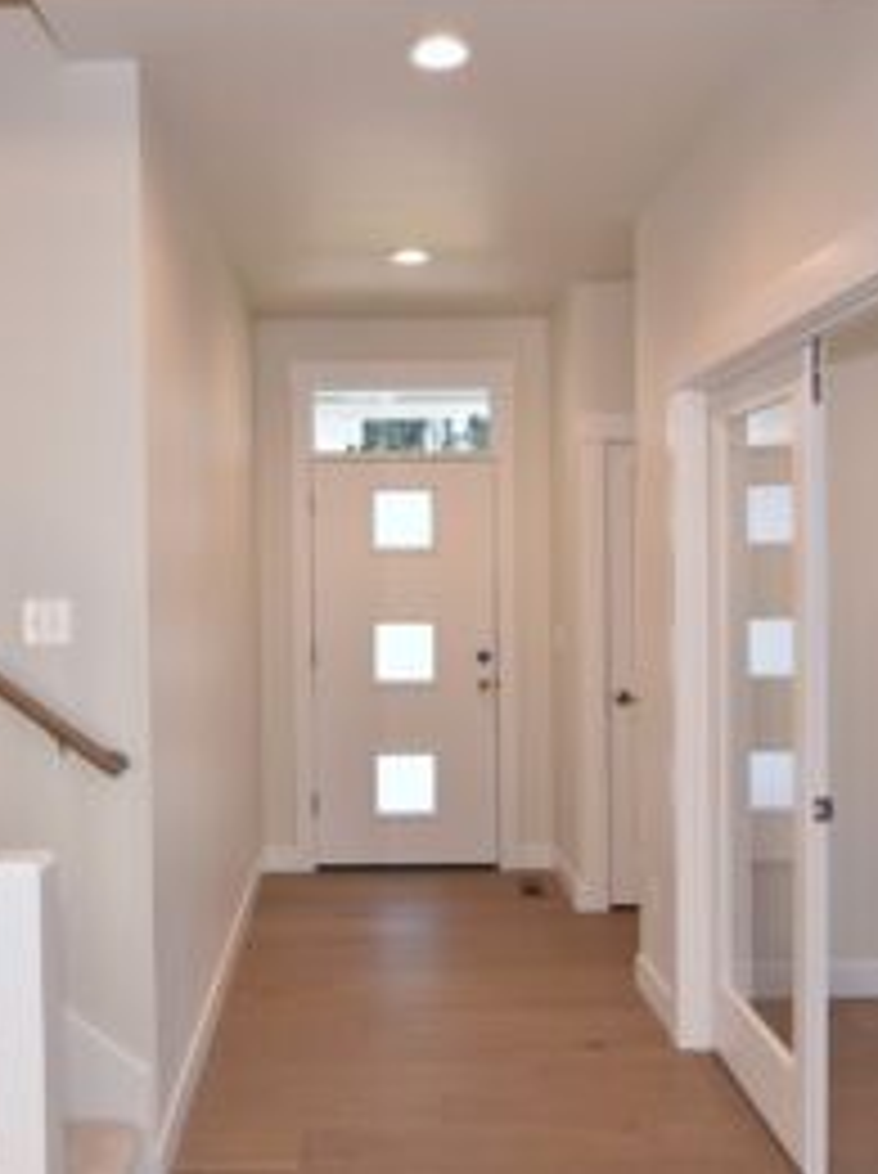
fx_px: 1051
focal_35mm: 31
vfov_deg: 58.4
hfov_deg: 45.2
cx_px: 369
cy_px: 578
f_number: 5.6
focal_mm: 14
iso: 400
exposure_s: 1/80
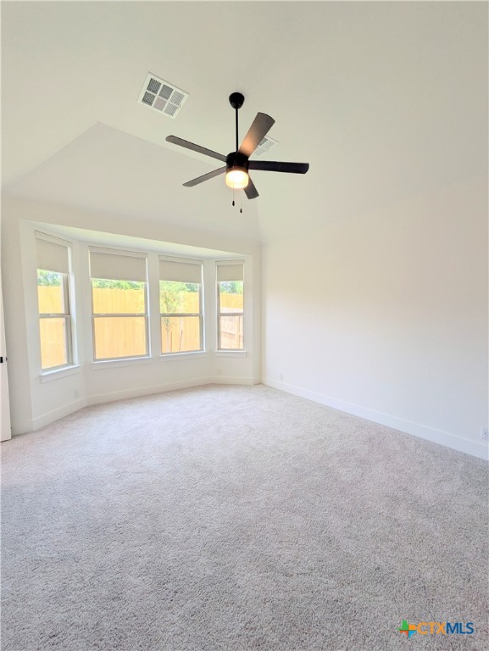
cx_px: 244
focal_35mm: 14
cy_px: 326
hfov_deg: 85.7
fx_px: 263
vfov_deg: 102.0
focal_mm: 1.83
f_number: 2.2
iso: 48
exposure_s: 1/153
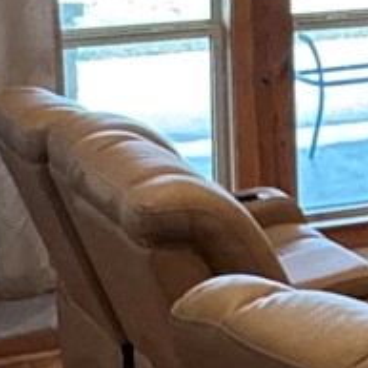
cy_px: -88
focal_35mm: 131
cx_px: 555
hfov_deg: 12.6
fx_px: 1576
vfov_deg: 12.9
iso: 640
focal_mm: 2.22
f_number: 2.2
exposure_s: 1/60
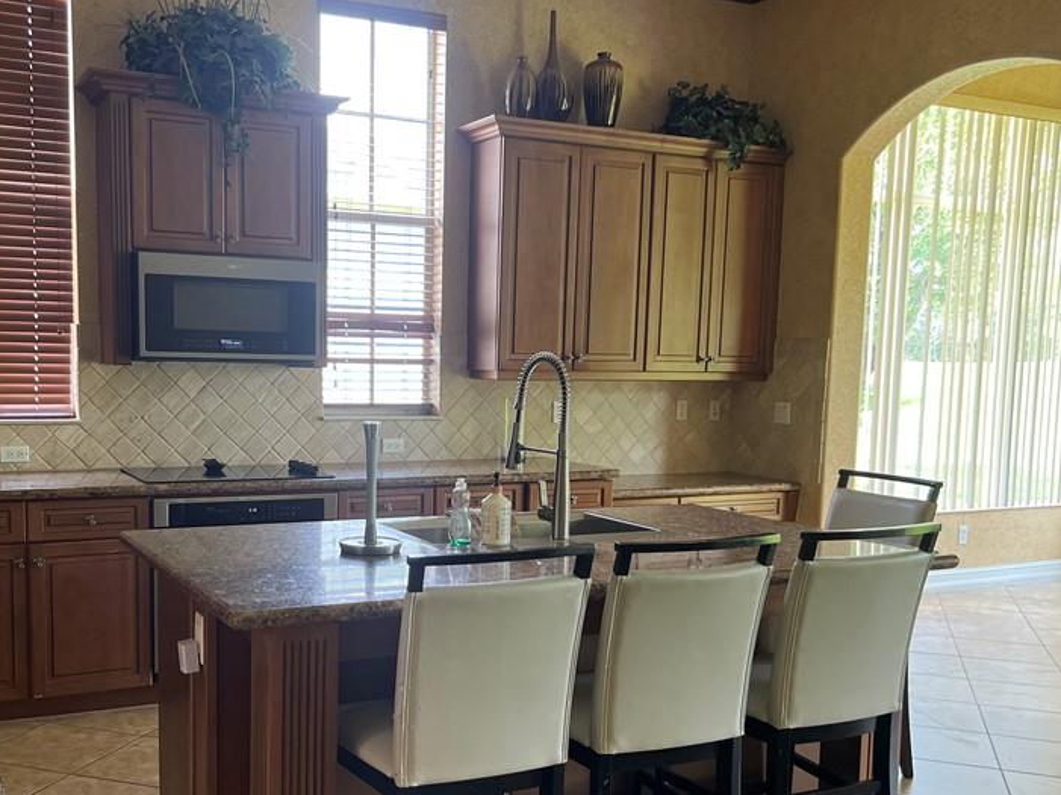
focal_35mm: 38
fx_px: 1164
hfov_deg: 48.8
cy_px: 483
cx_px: 445
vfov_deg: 37.5
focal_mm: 5.7
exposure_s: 1/121
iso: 125
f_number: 1.5
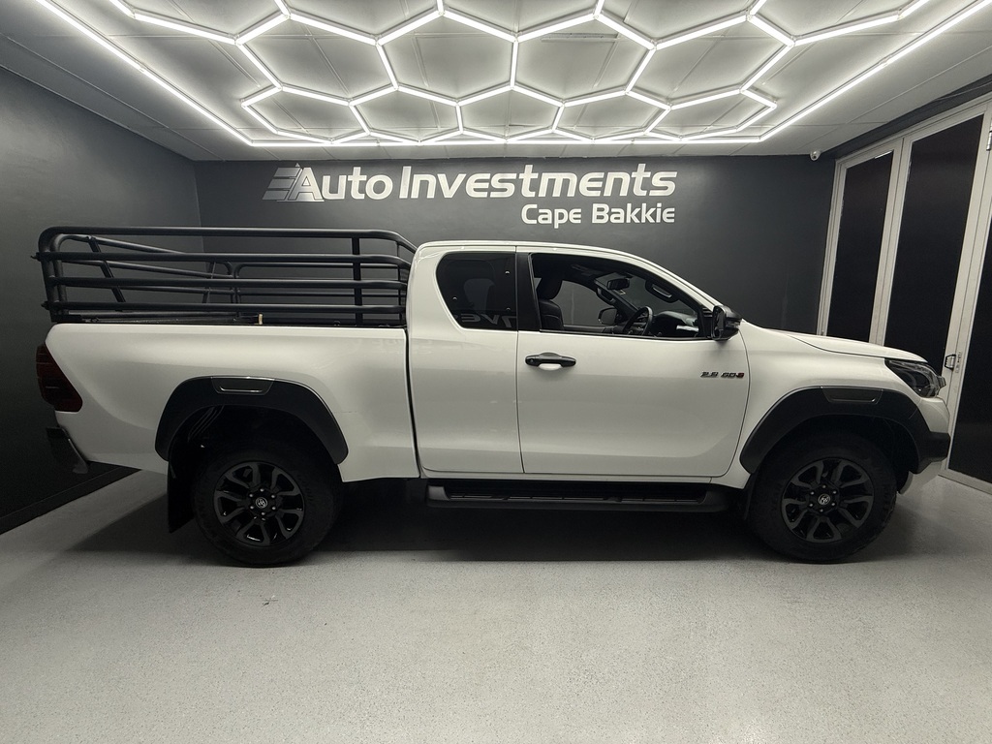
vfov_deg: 85.7
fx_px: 401
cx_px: 496
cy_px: 372
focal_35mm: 14
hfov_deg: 102.1
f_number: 2.2
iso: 80
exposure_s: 1/100
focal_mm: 2.22
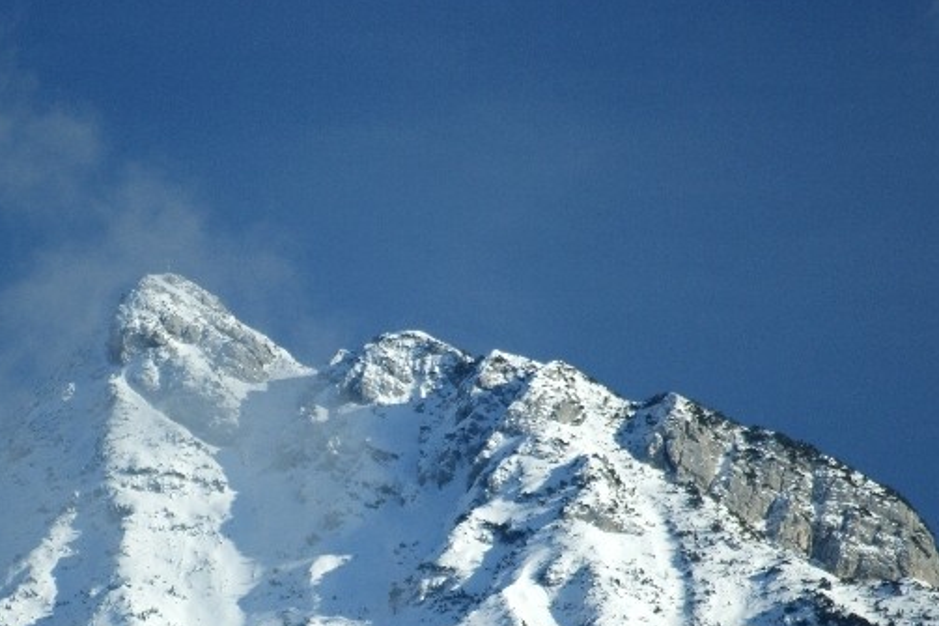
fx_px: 14705
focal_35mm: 564
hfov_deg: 3.7
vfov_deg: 2.4
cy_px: 520
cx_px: 273
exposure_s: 1/320
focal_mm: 210
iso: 100
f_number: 4.5
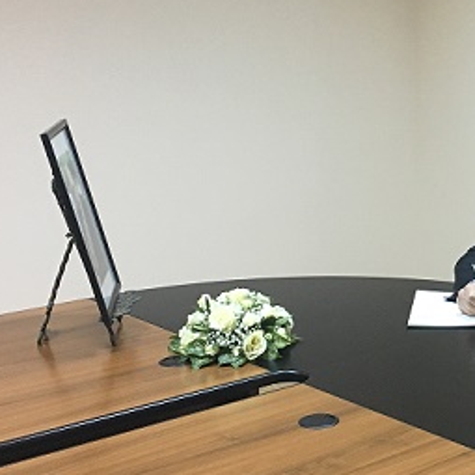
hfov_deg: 23.1
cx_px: 495
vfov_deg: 24.3
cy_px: 201
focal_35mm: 71
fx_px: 1102
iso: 160
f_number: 2.2
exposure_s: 1/33
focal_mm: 4.15
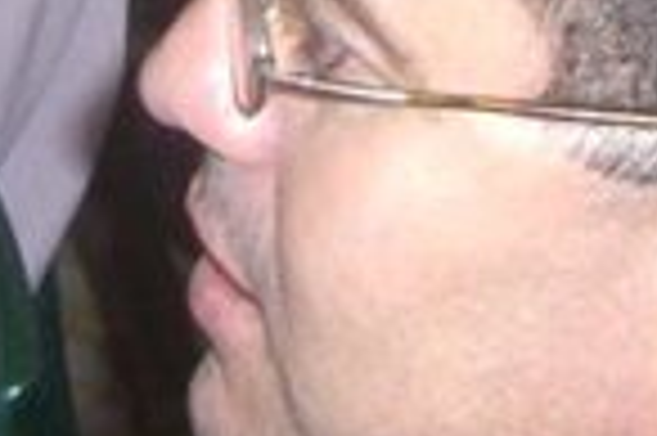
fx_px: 3956
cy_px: -787
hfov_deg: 9.5
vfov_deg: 5.9
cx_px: 189
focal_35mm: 217
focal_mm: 7.9
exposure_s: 1/60
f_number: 2.8
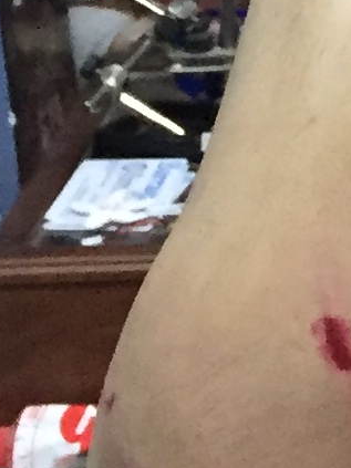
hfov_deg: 5.9
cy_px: -308
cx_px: 1231
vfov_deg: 8.6
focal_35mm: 224
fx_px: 3030
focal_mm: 4.15
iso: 200
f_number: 2.2
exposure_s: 1/33
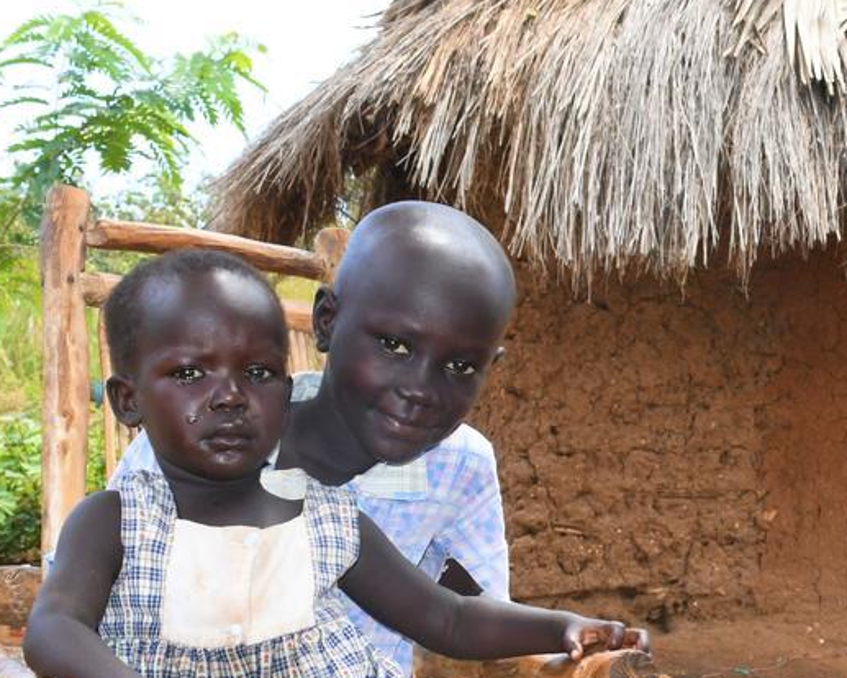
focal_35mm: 98
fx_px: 2458
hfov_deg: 19.0
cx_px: 858
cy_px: 465
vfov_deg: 15.7
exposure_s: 1/250
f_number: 18
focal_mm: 30
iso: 1600
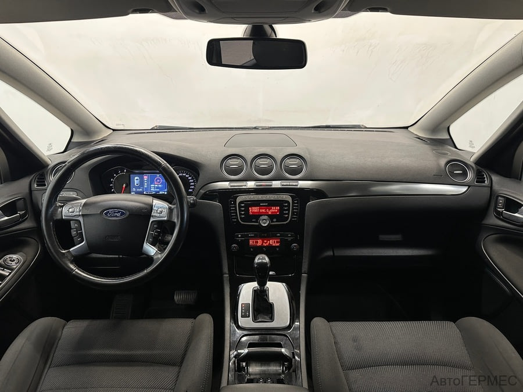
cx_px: 262
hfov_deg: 71.6
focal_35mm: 24
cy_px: 196
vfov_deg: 56.8
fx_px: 363
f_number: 1.78
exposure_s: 1/50
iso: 250
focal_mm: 6.86
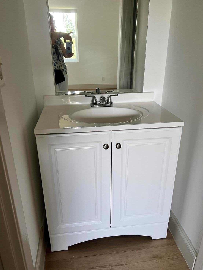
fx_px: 211
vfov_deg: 65.3
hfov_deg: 51.3
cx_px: 103
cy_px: 133
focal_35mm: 27
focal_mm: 5.7
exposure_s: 1/94
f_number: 1.5
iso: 125
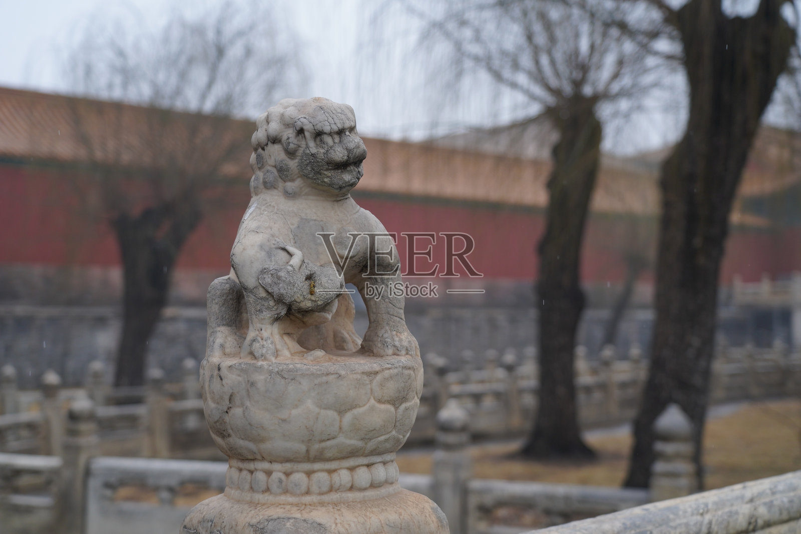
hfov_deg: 38.9
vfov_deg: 26.5
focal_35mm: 51
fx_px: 1135
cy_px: 267
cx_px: 400
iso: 640
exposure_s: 1/800
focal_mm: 51
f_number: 4
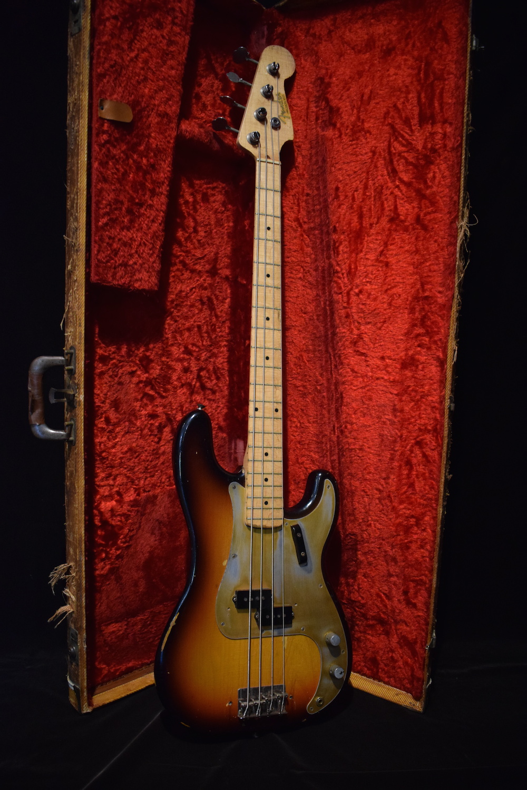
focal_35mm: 30
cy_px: 395
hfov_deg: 43.6
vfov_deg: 61.9
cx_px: 264
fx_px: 659
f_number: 3.8
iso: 2200
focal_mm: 20
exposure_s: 1/60
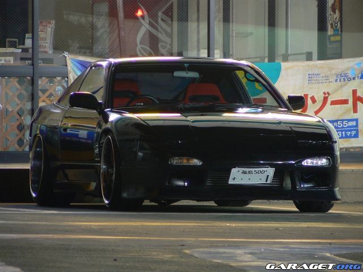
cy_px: 136
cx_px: 182
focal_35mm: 386
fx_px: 4048
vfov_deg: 3.9
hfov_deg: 5.1
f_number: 3.3
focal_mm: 64.3
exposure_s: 1
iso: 80
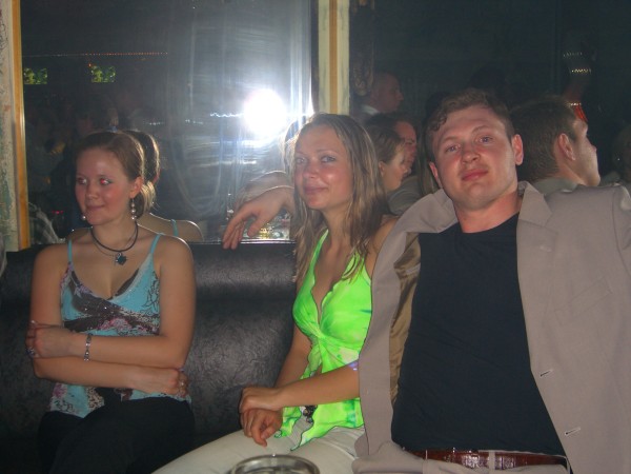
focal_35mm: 46
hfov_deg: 41.2
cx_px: 316
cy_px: 237
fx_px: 839
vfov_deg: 31.5
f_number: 3.1
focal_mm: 9.5
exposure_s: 1/60
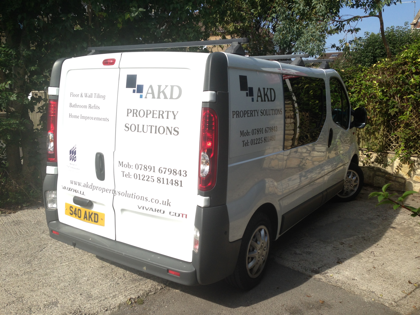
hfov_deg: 55.4
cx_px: 210
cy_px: 158
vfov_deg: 42.9
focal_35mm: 33
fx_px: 400
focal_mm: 4.12
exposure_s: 1/1085
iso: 50
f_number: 2.4
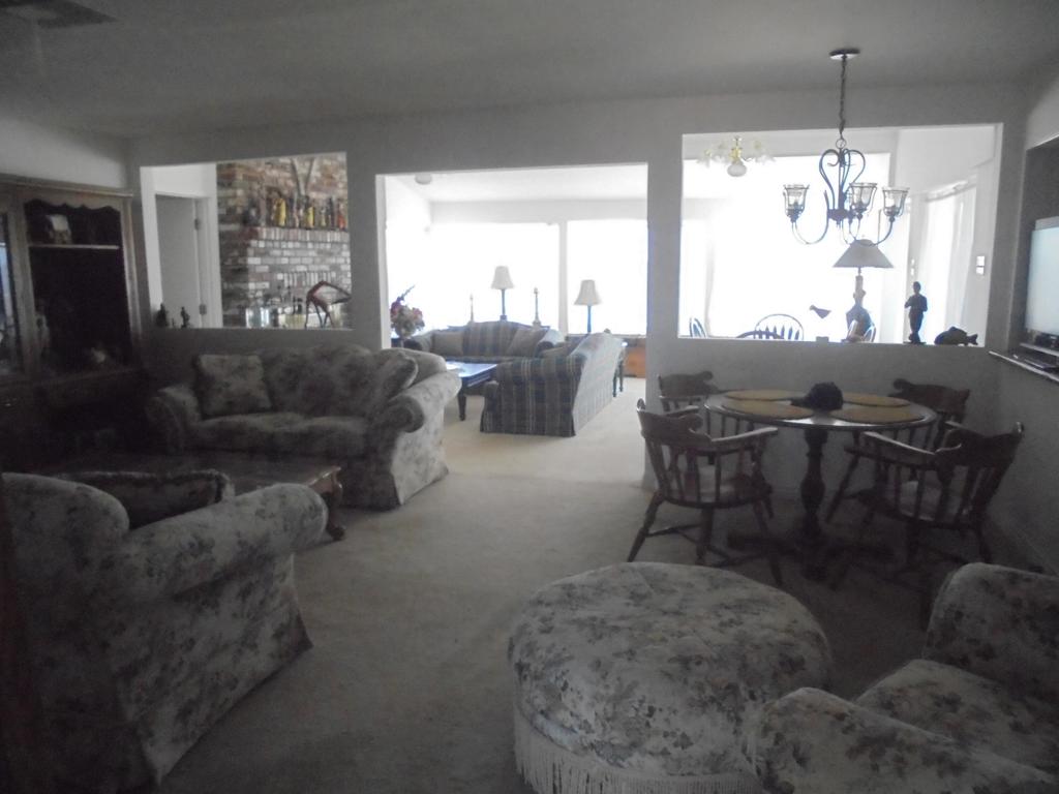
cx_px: 530
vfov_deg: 53.1
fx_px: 795
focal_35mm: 26
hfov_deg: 67.3
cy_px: 397
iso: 800
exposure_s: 1/125
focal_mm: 4.6
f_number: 3.5
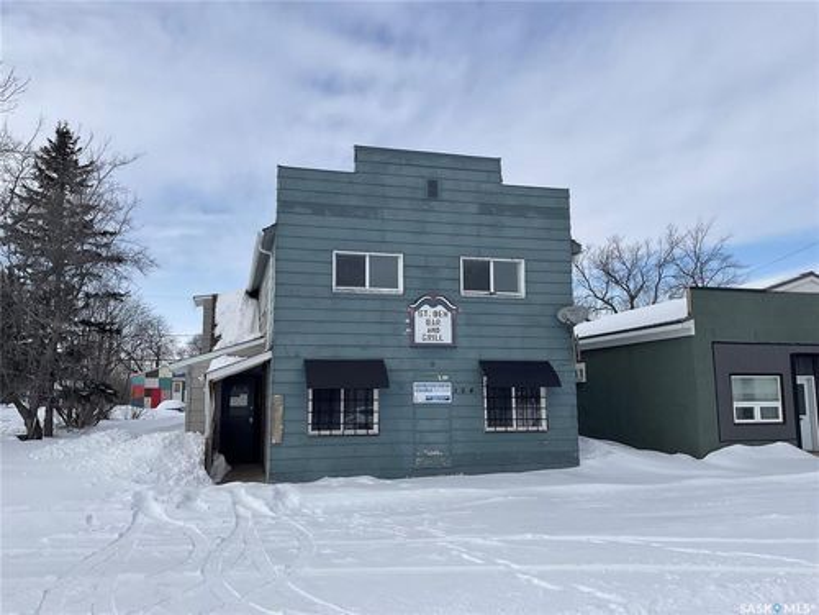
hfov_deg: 61.7
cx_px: 410
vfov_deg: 48.2
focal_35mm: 29
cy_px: 308
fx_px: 686
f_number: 1.8
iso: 16
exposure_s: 1/4065
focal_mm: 3
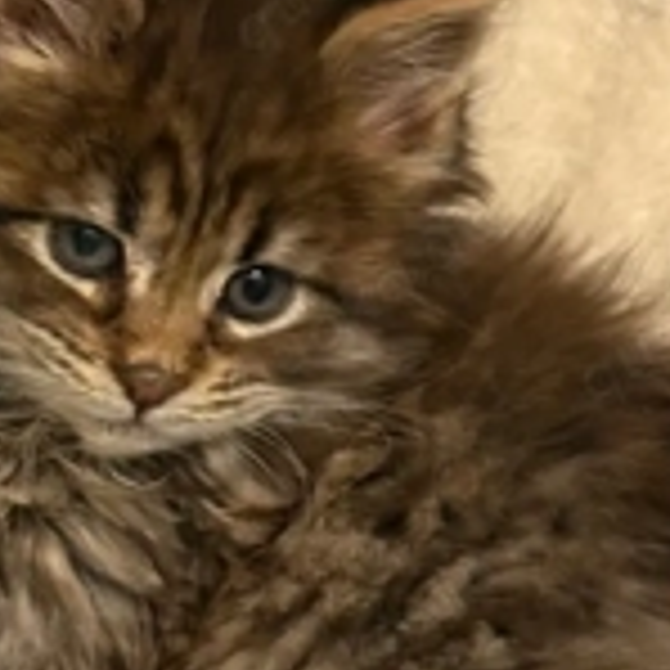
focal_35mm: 114
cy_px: 351
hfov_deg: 15.2
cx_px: 117
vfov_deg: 15.3
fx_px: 2496
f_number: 1.78
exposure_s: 1/25
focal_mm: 6.76
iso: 500
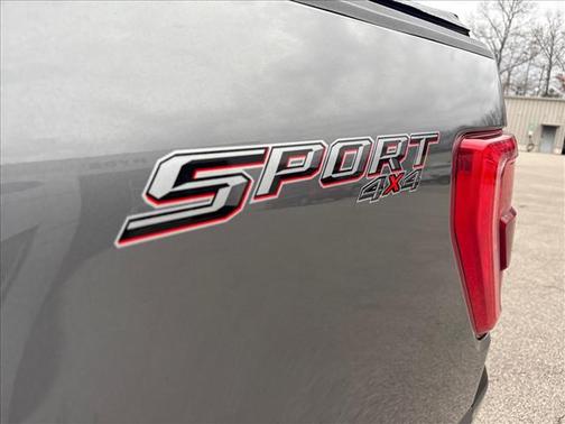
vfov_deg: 53.1
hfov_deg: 67.3
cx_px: 282
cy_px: 212
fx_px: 424
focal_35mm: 26
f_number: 1.6
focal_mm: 5.96
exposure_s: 1/462
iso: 50
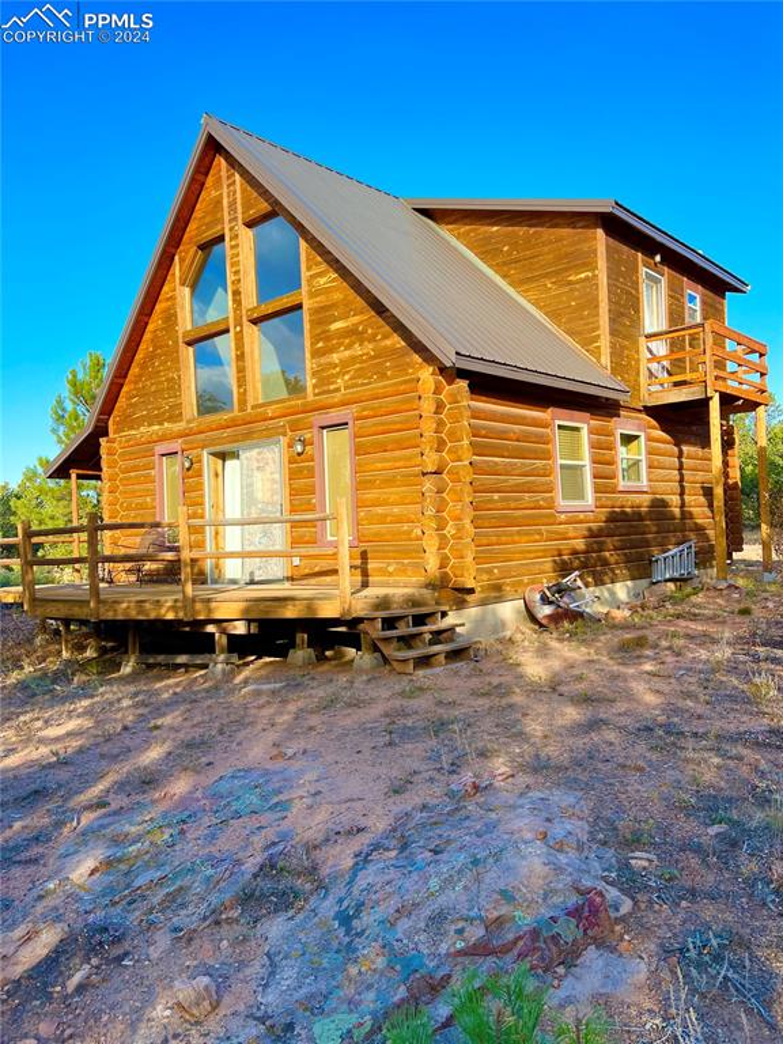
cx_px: 392
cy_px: 522
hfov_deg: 53.1
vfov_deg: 67.3
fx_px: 784
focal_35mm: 26
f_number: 1.5
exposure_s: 1/1183
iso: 50
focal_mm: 5.7
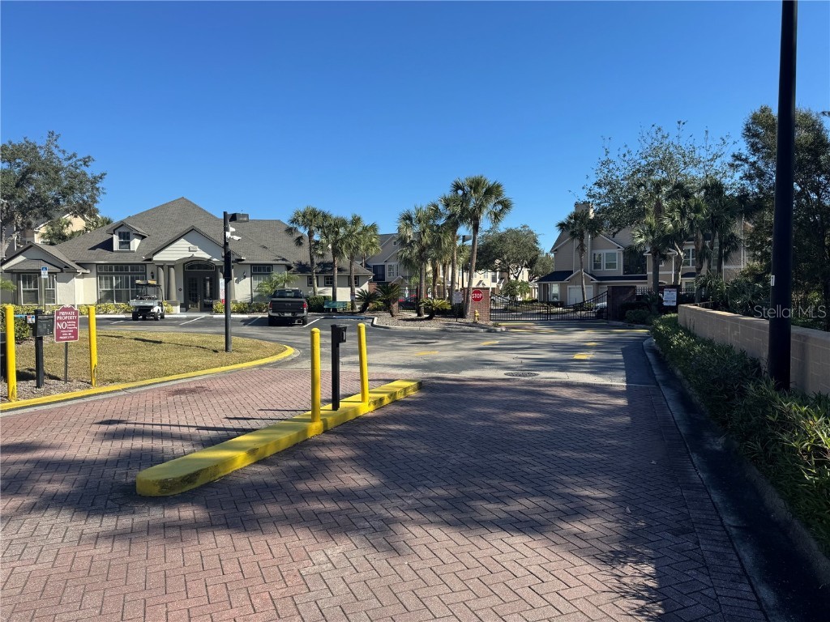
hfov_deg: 71.6
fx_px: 575
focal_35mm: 24
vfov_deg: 56.8
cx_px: 415
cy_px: 311
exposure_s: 1/3597
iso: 80
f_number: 1.78
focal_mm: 6.76
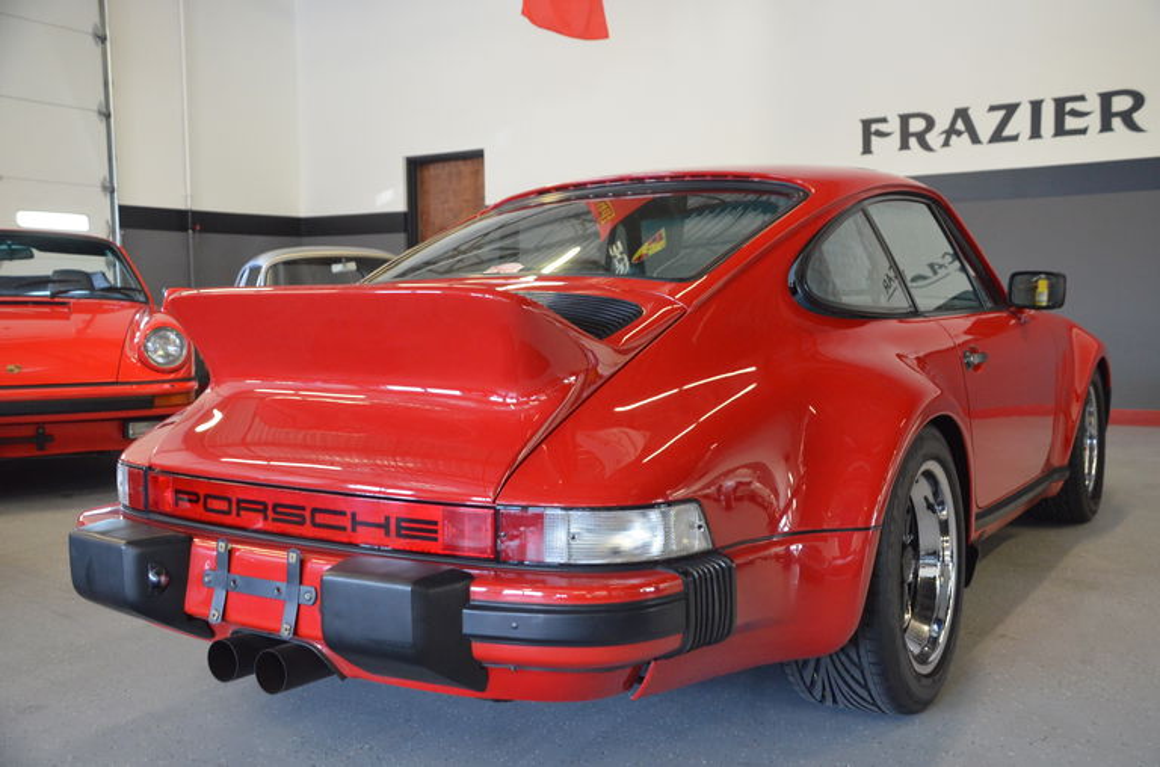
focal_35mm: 36
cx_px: 580
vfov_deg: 36.7
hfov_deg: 53.2
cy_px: 384
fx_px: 1157
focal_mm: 24
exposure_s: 1/30
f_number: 3.8
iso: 2000
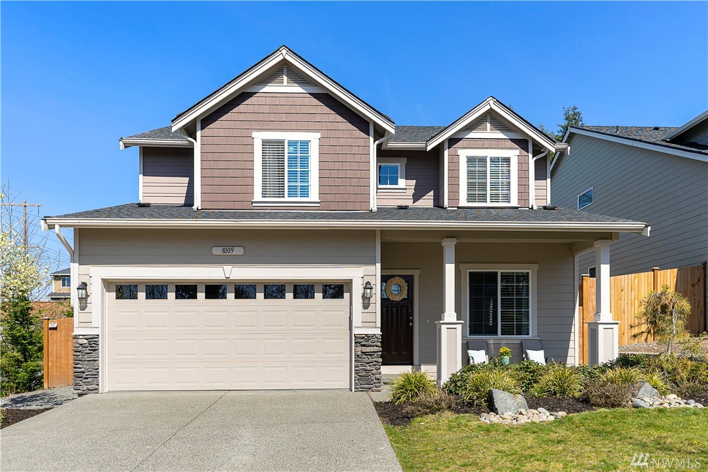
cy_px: 236
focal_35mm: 24
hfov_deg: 73.7
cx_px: 354
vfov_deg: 53.1
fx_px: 472
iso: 100
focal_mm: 24
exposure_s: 1/1000
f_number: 3.5
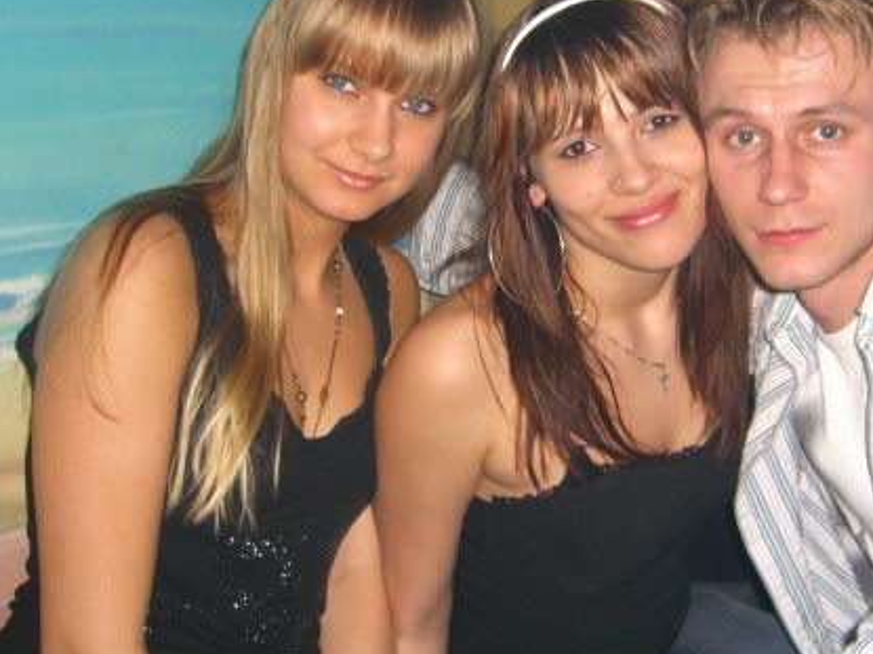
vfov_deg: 26.5
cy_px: 242
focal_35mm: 55
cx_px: 562
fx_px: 1387
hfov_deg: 34.7
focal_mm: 7.9
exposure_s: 1/60
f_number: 2.8
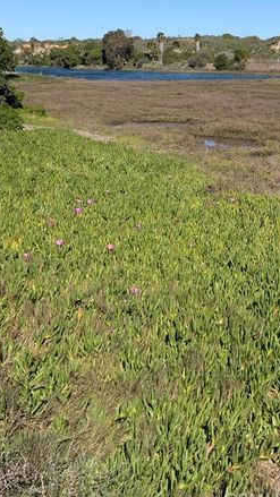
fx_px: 633
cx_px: 207
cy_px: 133
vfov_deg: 41.8
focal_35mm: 48
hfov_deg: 24.7
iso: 16
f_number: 1.8
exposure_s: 1/2320
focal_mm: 3
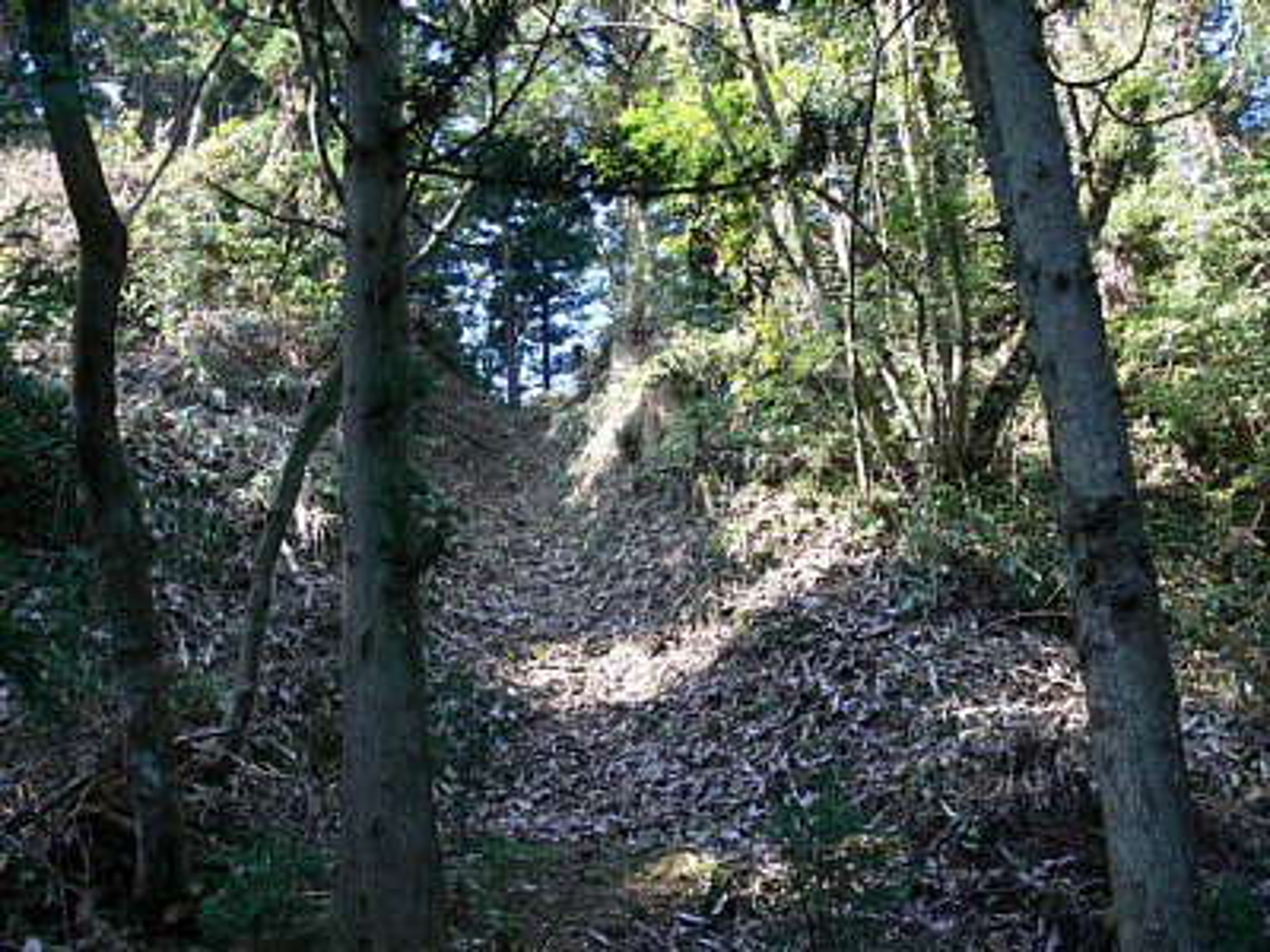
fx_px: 1284
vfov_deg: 40.7
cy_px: 476
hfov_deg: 52.6
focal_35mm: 35
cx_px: 635
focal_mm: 7.4
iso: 80
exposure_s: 1/50
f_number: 3.2
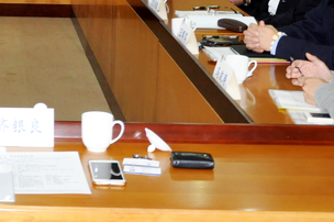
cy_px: -126
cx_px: -54
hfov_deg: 18.8
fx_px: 961
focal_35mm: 104
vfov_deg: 12.4
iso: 800
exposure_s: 1/60
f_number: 3.8
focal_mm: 21
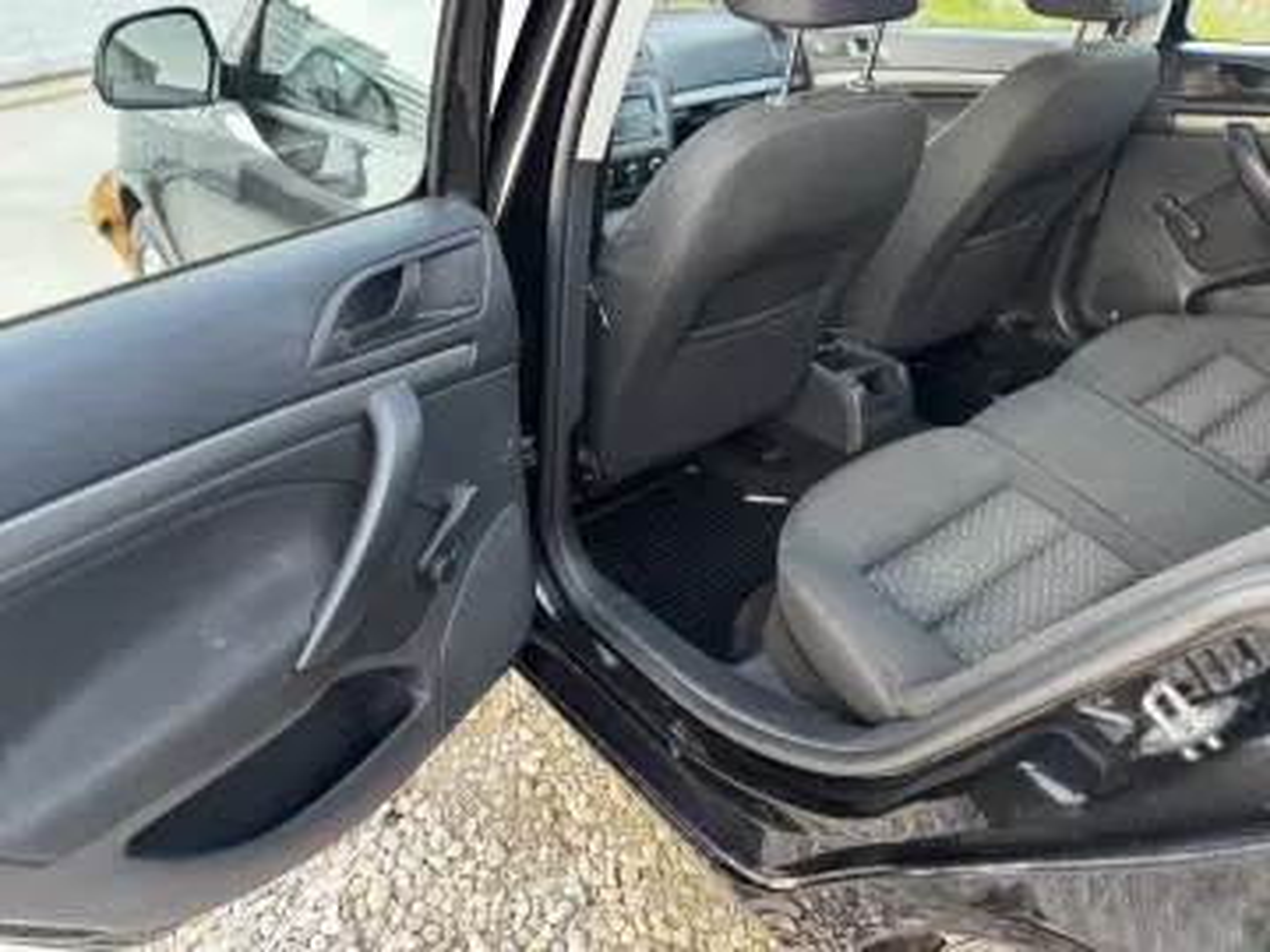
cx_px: 635
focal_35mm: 24
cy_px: 476
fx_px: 881
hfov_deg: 71.6
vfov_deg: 56.8
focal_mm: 6.76
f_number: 1.78
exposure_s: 1/60
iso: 400
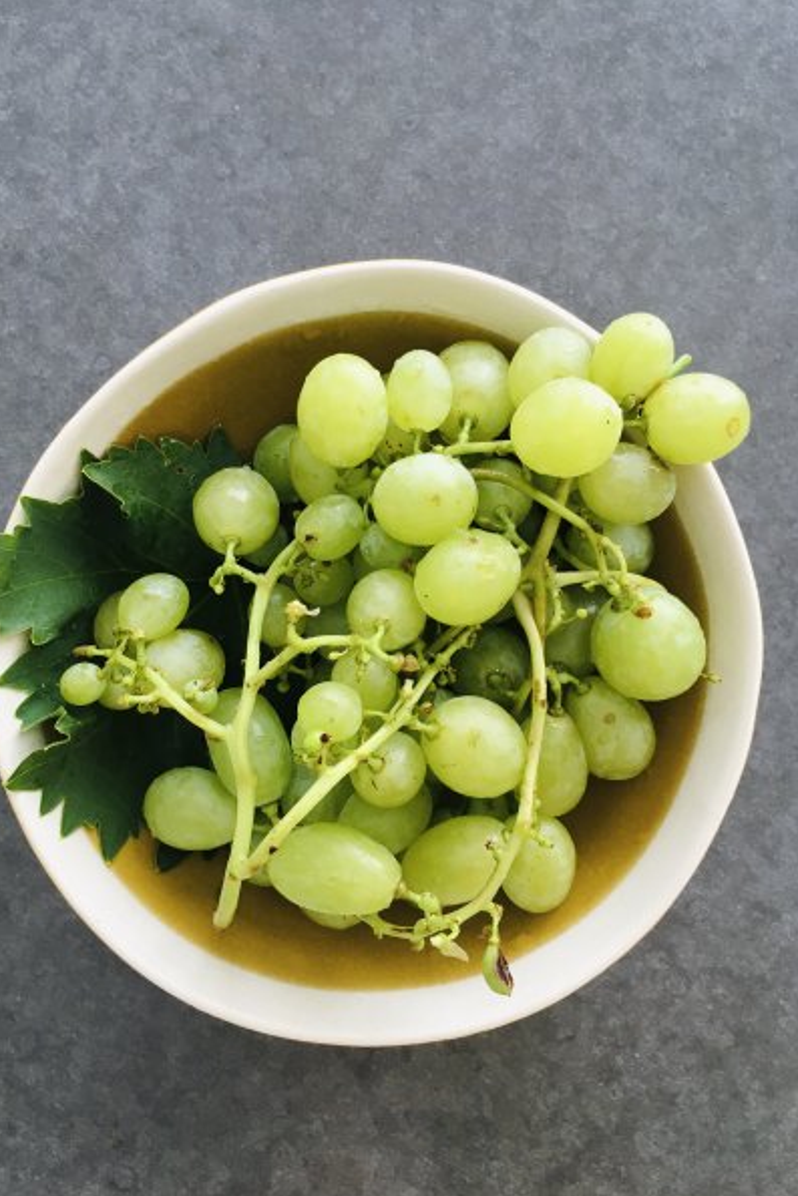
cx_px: 365
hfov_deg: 42.3
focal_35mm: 31
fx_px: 1030
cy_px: 607
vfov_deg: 60.3
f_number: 2.2
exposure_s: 1/33
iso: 80
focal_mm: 4.15
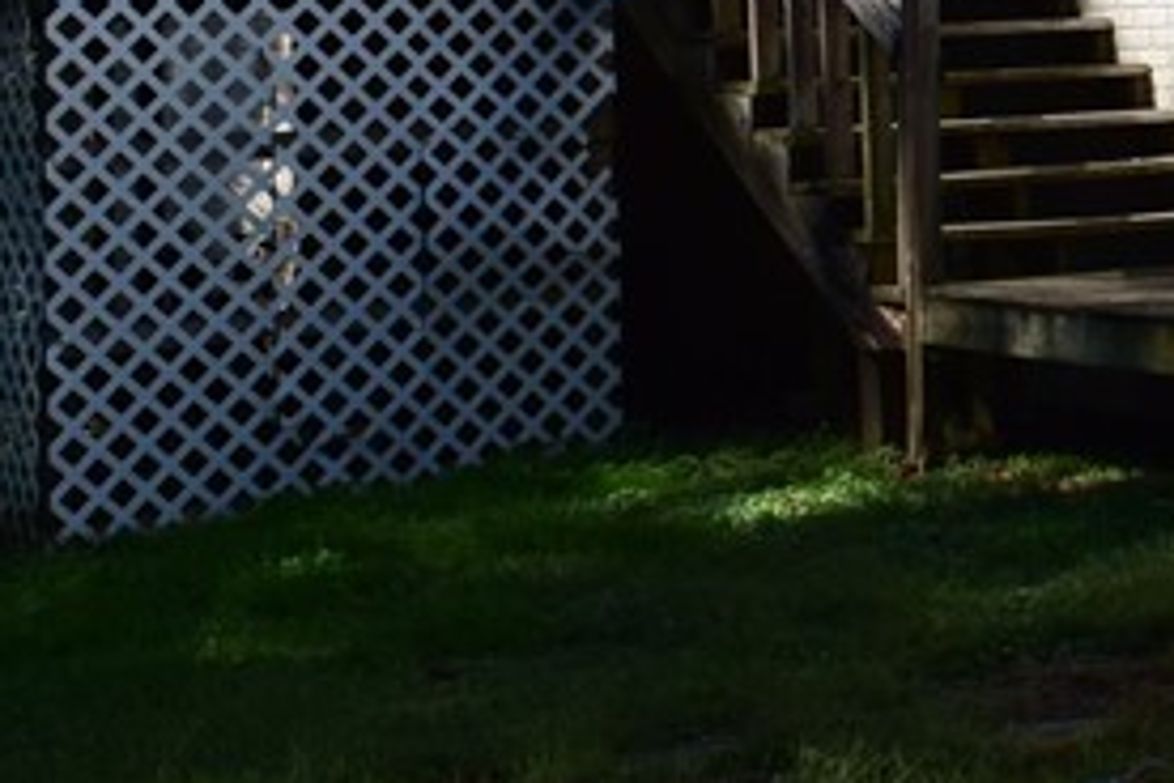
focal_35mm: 106
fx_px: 3457
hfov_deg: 16.8
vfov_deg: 12.6
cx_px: 1955
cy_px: -160
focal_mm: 18
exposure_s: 1/400
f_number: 11
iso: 400
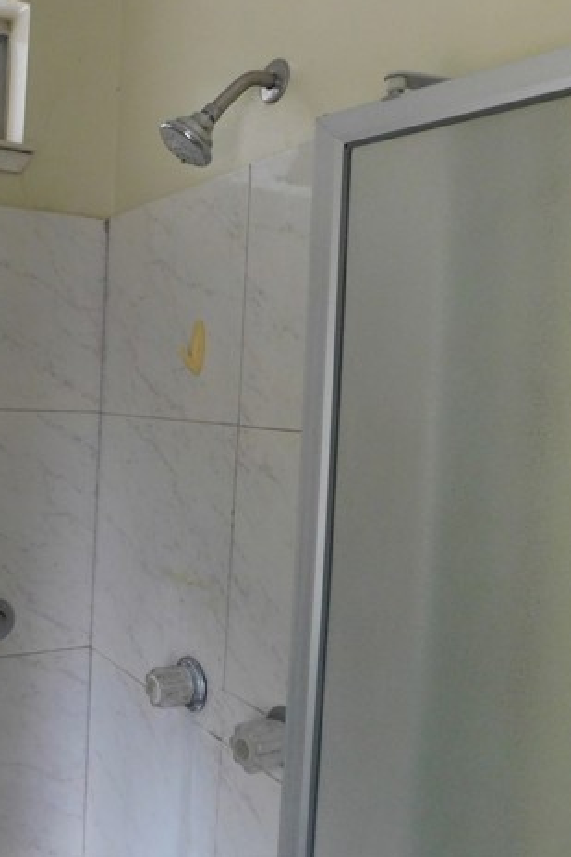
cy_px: 425
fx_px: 786
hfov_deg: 36.9
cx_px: 37
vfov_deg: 57.2
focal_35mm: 33
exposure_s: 1/30
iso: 360
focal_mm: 4
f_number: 3
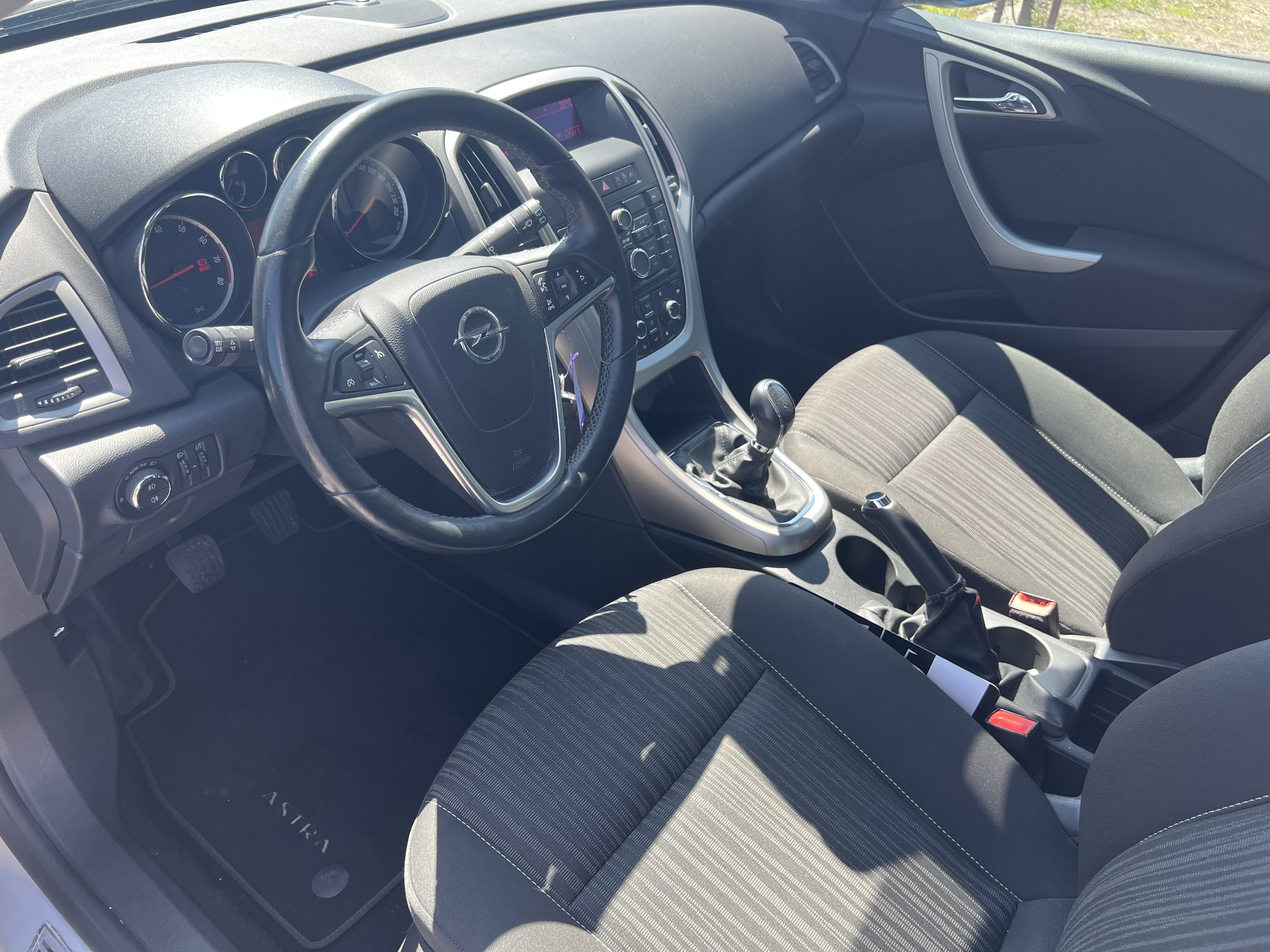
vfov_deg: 53.1
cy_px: 476
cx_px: 635
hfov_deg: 67.3
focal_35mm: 26
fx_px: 954
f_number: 1.5
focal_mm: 5.7
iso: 40
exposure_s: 1/271
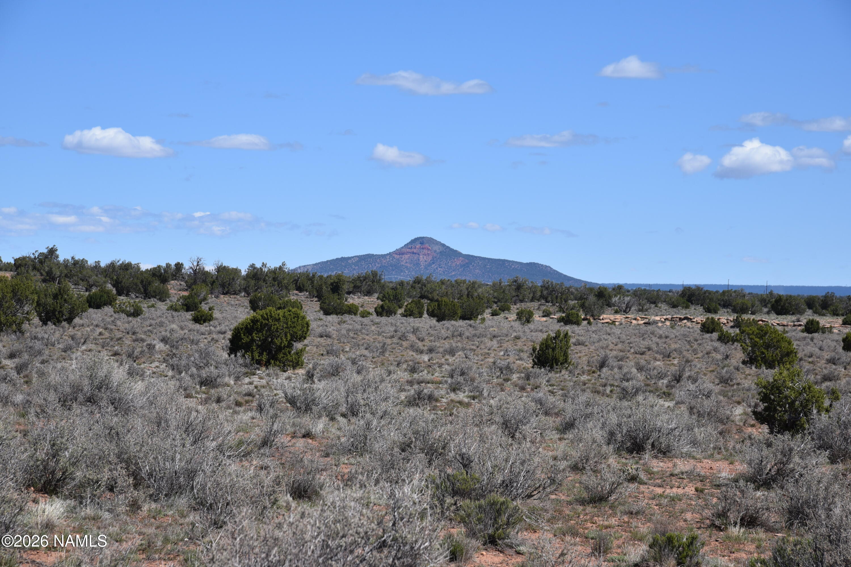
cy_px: 284
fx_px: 2482
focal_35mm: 105
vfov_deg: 13.0
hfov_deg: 19.5
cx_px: 426
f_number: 10
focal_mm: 105
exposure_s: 1/400
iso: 200
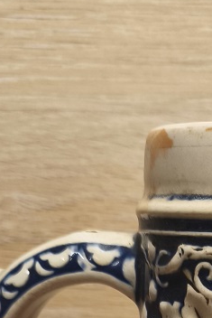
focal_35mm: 102
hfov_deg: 12.9
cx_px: 295
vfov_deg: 17.7
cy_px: 493
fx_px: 900
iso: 160
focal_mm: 5.35
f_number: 1.7
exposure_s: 1/100
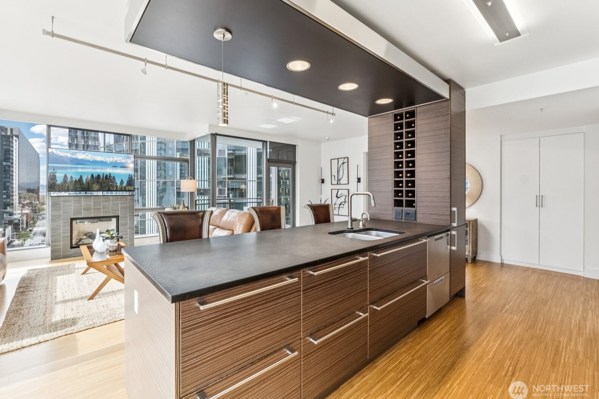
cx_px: 281
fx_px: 266
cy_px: 192
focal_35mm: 16
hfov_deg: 96.6
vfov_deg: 73.7
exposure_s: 1/15
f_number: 9
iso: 250
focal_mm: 10
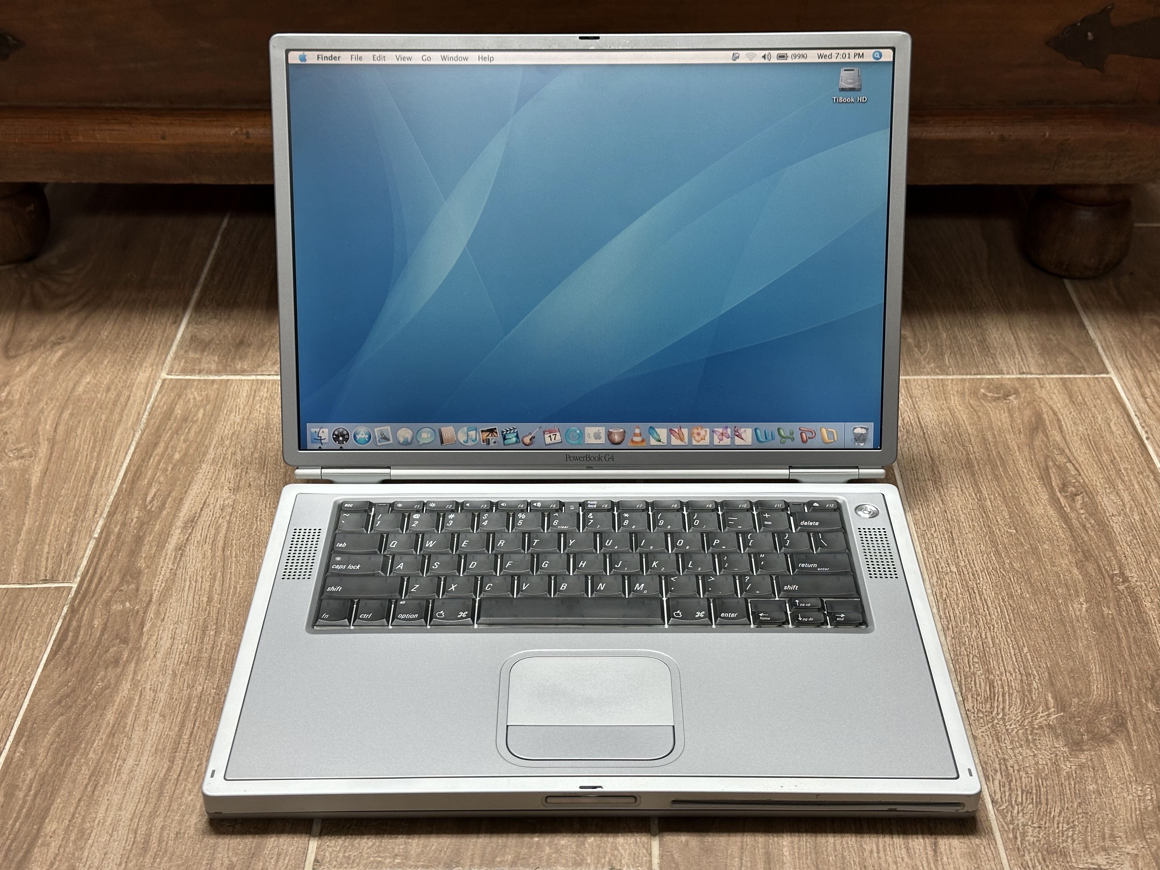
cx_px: 580
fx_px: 1609
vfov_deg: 30.3
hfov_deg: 39.7
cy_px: 435
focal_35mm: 48
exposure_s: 1/60
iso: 100
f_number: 1.78
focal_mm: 6.86
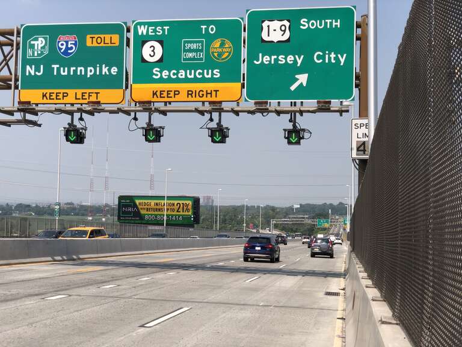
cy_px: 174
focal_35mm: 52
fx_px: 694
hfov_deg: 36.8
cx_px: 231
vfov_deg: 28.0
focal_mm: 6
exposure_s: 1/1245
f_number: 2.4
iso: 16
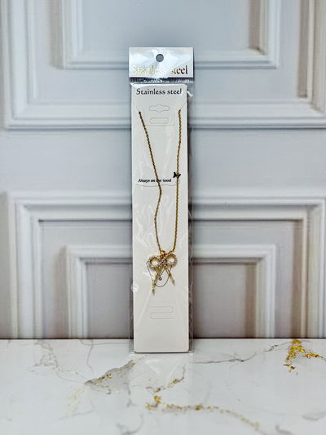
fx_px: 966
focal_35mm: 77
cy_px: 218
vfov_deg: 25.3
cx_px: 163
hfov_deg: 19.1
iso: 100
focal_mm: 9
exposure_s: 1/100
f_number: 2.8
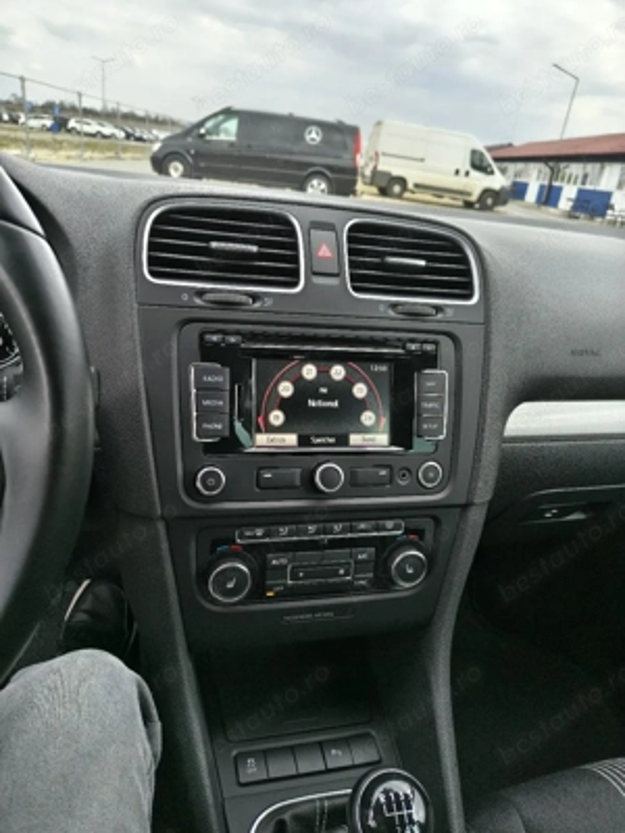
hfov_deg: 56.8
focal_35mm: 24
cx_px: 312
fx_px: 578
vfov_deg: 71.6
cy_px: 416
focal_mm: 5.56
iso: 100
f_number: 1.8
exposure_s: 1/106
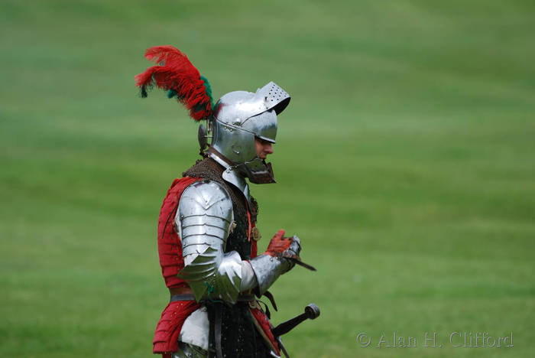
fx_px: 8924
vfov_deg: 2.3
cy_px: 179
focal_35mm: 600
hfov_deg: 3.4
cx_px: 268
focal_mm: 400
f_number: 5.6
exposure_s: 1/500
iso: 125
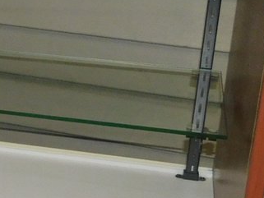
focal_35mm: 132
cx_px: -273
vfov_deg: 11.2
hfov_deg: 12.9
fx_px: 1007
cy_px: 75
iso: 200
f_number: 3.2
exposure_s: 1/30
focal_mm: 4.9
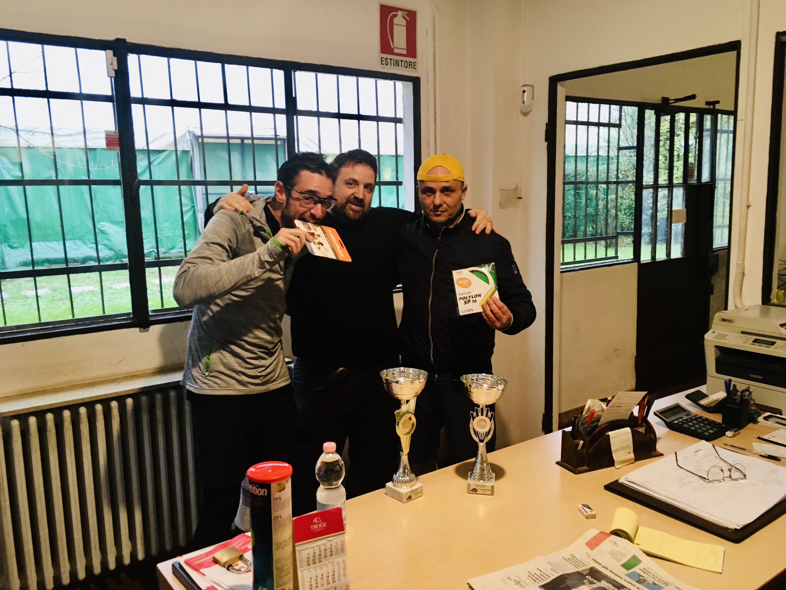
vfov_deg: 48.2
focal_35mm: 29
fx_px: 658
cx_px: 393
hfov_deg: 61.7
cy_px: 295
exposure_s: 1/33
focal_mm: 4.15
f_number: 2.2
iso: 160
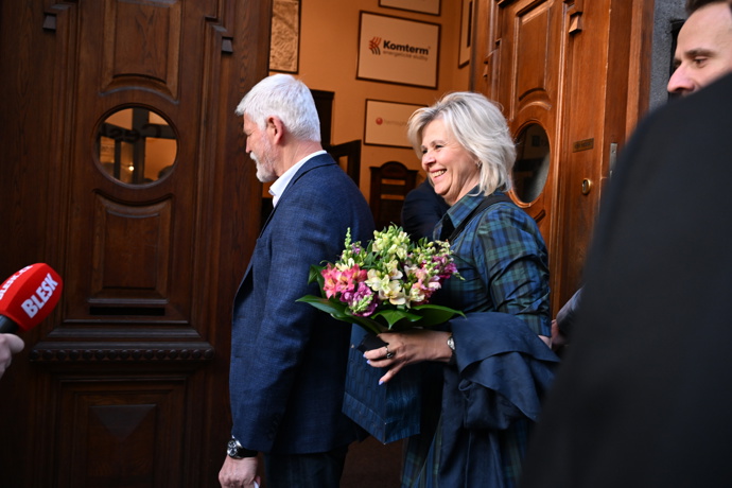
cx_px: 366
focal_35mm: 31
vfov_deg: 42.3
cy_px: 244
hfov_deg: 60.3
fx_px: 630
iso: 1600
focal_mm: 31
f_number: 4.5
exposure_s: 1/250
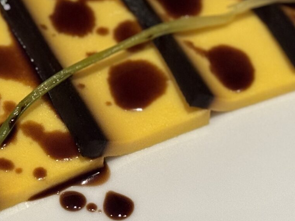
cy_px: 18
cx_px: 133
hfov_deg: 12.2
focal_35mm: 162
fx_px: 1380
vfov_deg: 9.1
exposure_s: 1/33
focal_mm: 6.76
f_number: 1.78
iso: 320
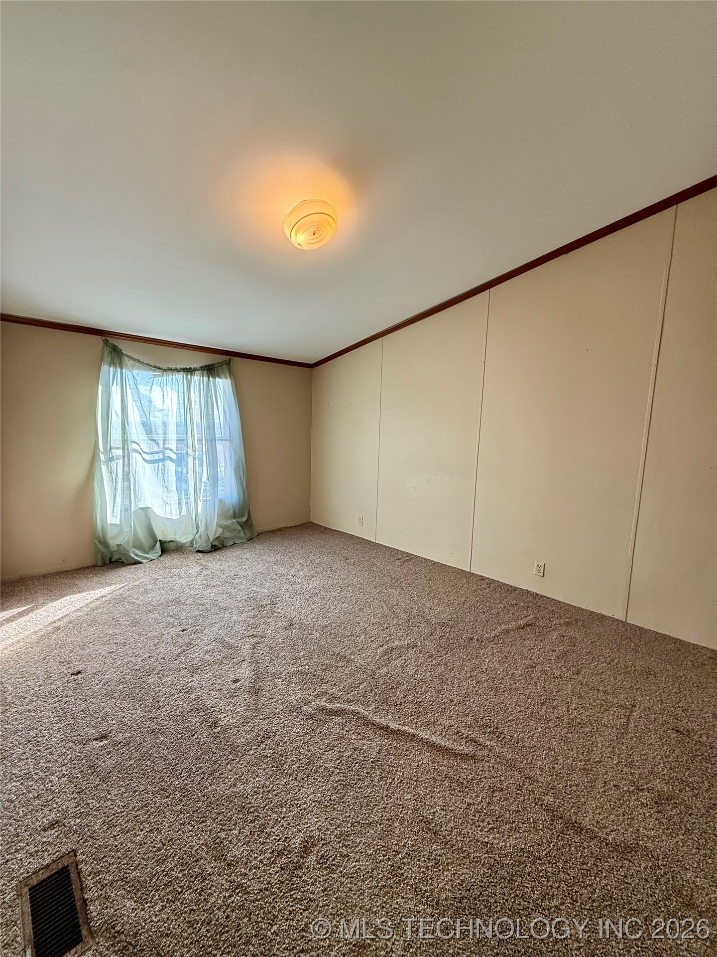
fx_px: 387
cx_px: 358
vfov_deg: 102.1
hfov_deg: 85.7
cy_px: 478
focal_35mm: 14
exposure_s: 1/120
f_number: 2.2
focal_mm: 2.22
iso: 160
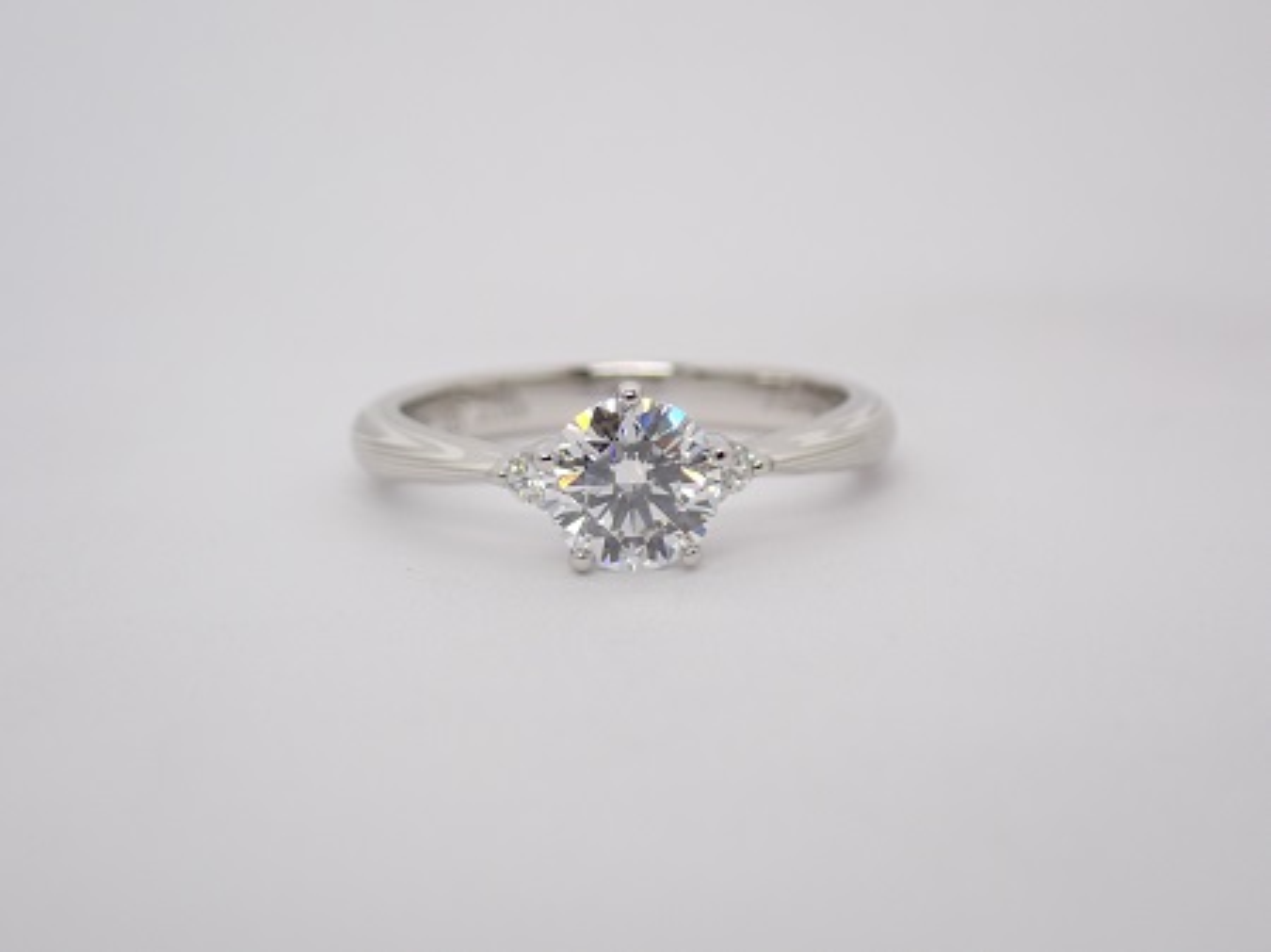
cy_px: 476
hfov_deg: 23.8
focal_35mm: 82
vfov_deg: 18.0
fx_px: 3009
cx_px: 636
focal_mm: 14.62
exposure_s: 1/125
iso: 200
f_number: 4.3
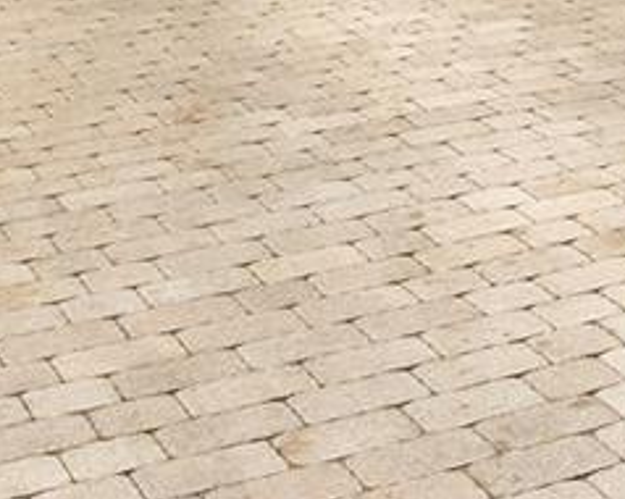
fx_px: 1867
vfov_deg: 13.8
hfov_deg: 16.8
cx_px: 998
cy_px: -368
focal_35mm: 101
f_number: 10
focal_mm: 16
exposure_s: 1/100
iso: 100
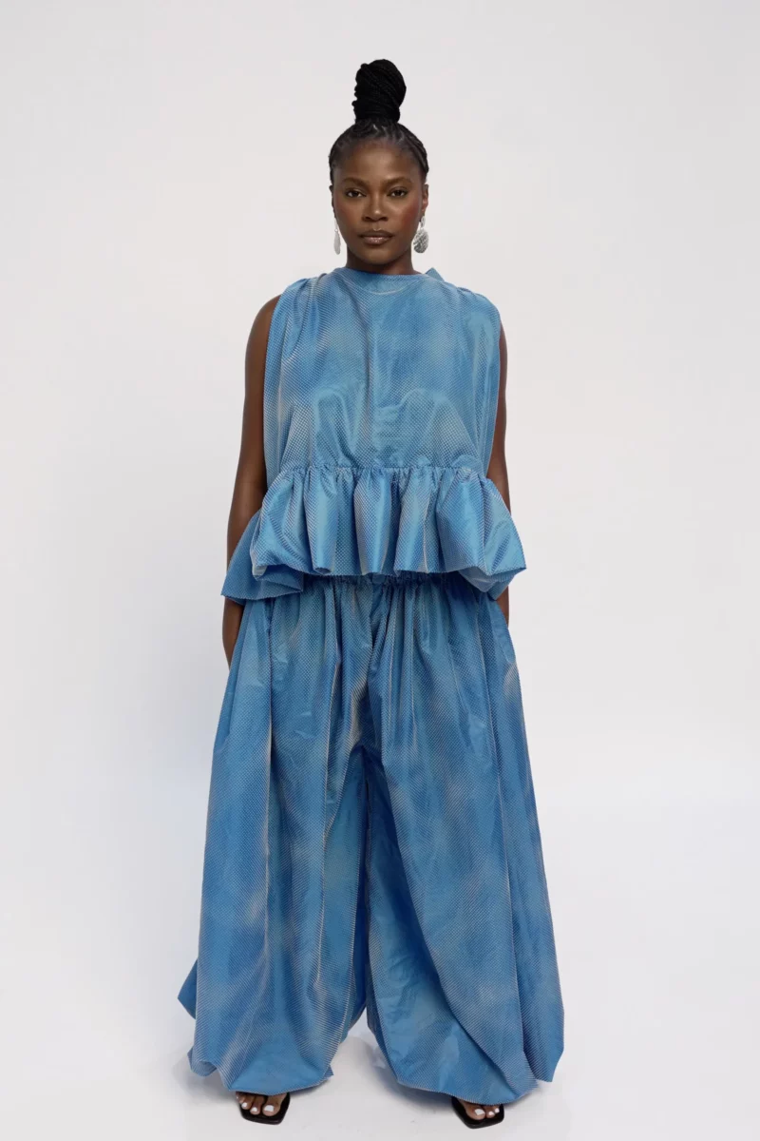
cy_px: 570
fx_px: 1140
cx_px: 380
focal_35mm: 36
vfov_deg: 53.1
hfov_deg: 36.9
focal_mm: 24
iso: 800
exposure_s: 1/60
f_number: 3.5
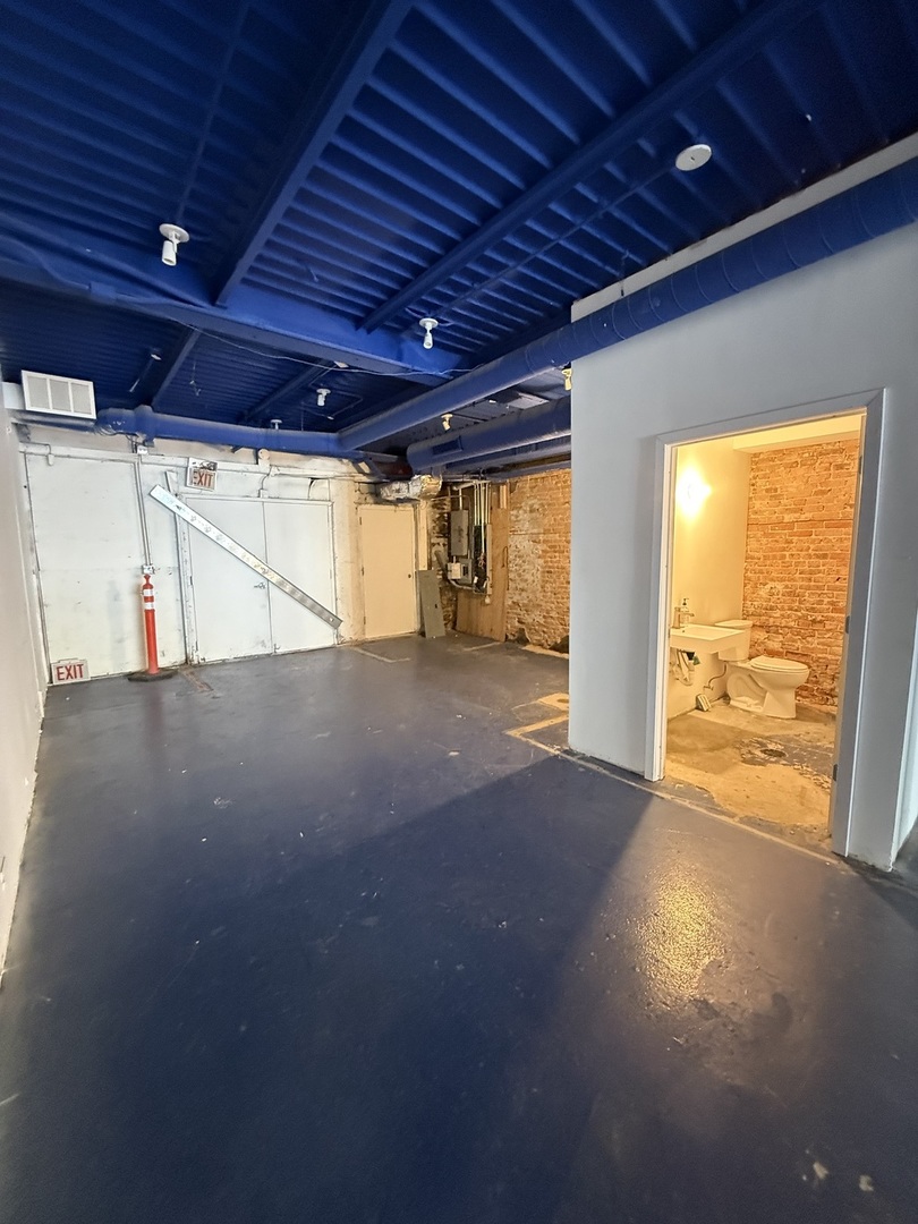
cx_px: 459
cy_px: 612
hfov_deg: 85.7
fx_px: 495
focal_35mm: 14
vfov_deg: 102.1
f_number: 2.2
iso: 1000
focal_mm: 2.22
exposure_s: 1/60
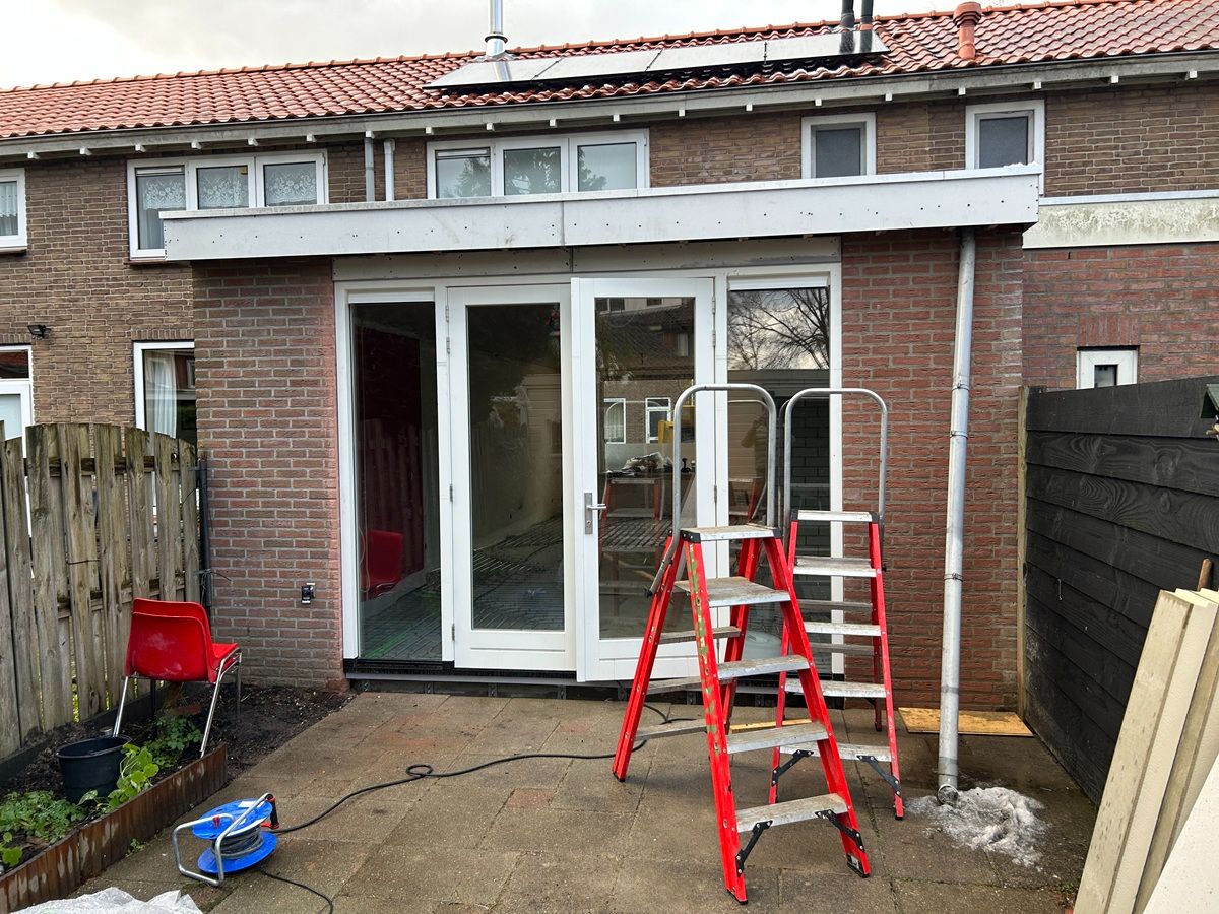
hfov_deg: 67.3
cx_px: 610
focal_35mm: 26
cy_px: 457
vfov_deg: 53.1
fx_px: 916
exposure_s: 1/129
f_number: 1.5
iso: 32
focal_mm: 5.7
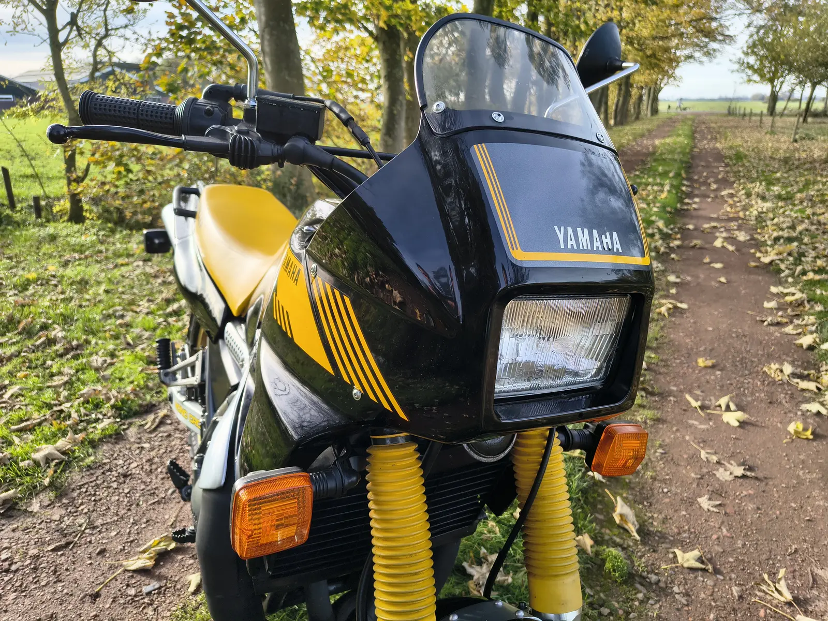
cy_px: 310
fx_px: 574
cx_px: 414
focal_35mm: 24
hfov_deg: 71.6
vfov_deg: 56.8
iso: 101
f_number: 1.8
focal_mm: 5.56
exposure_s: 1/697
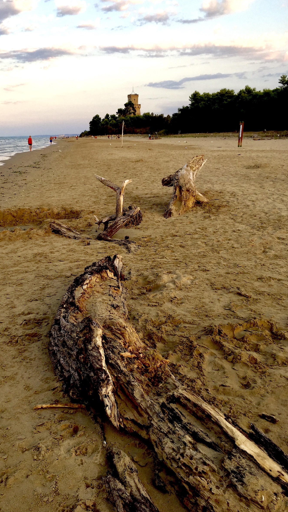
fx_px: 434
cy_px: 254
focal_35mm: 32
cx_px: 98
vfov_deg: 61.0
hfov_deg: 36.3
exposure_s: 1/226
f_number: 2.2
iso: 32
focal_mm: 4.15
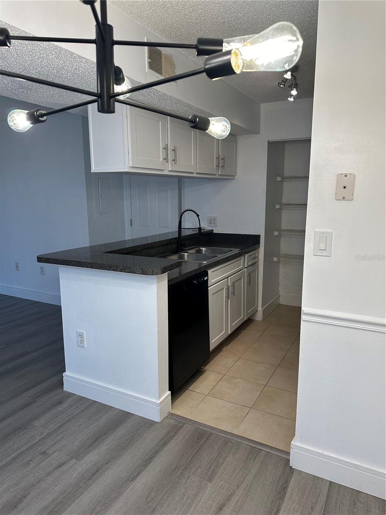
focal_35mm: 24
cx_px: 193
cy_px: 258
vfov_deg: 71.6
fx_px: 357
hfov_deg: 56.8
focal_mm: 6.86
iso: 100
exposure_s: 1/120
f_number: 1.78
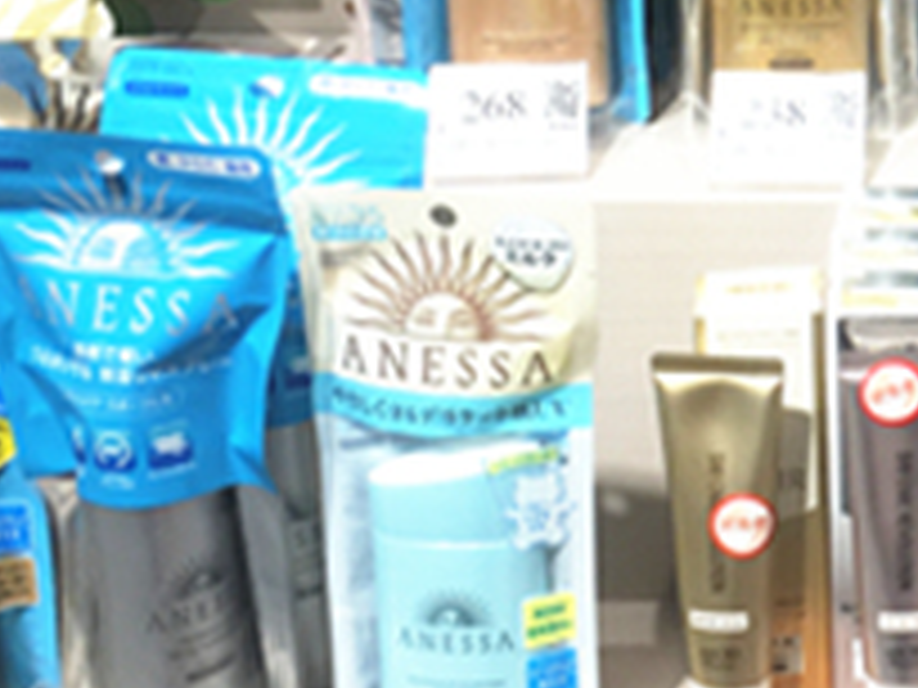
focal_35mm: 114
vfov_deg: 12.8
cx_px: 1251
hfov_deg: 16.2
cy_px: -65
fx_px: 3023
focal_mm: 4.15
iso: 25
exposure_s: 1/100
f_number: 2.2
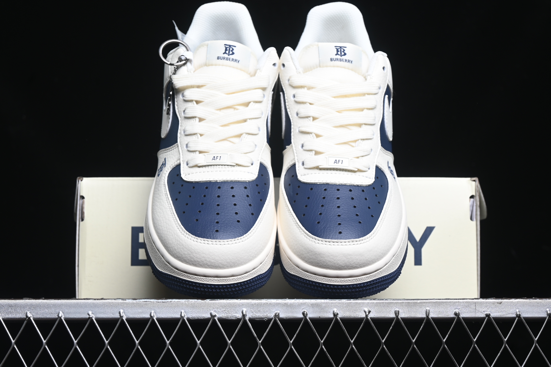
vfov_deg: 18.2
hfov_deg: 27.0
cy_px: 184
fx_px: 1148
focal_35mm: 75
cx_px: 276
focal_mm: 50
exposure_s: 1/60
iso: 160
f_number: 6.3
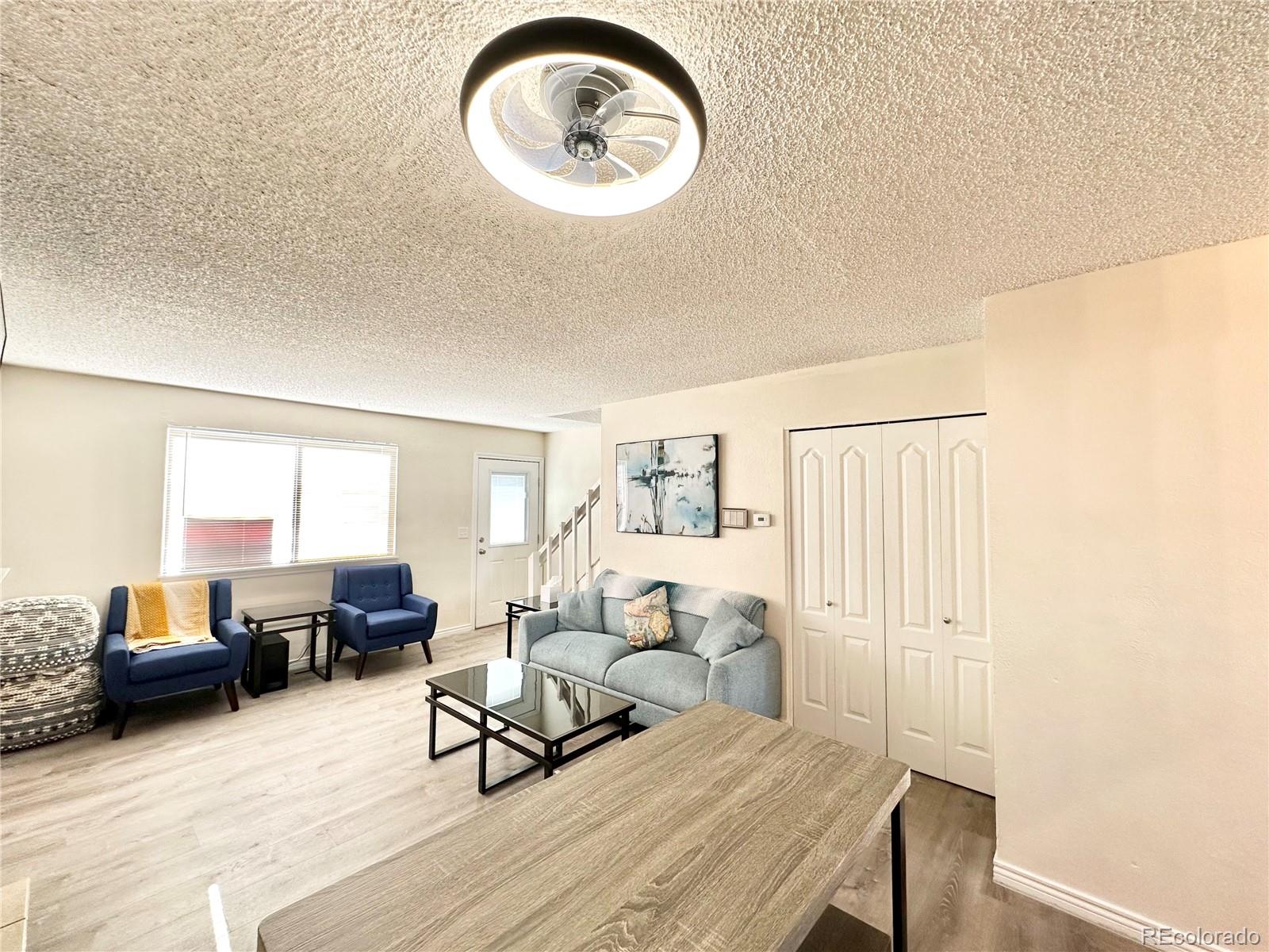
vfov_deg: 85.7
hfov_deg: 102.1
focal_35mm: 14
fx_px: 513
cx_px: 634
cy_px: 476
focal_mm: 2.22
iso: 100
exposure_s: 1/99
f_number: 2.2
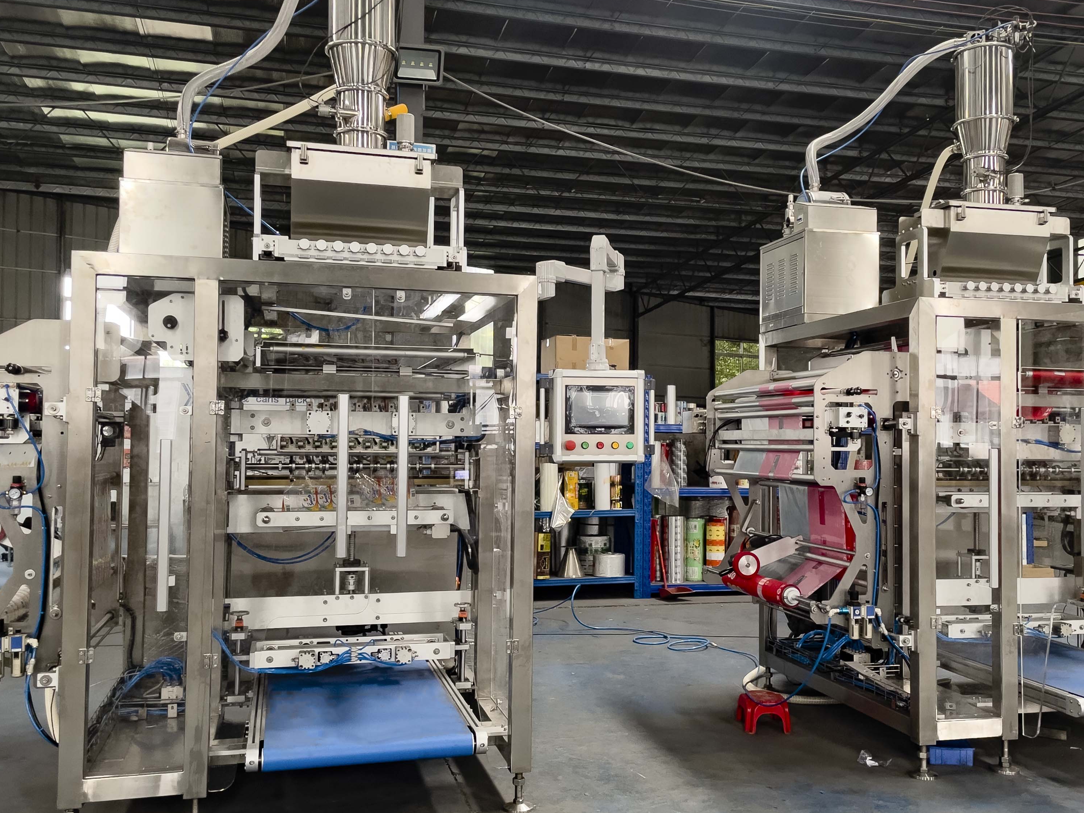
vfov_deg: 40.7
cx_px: 594
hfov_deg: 52.5
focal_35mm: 35
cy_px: 409
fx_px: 1096
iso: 320
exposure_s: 1/60
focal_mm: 4.2
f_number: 1.6
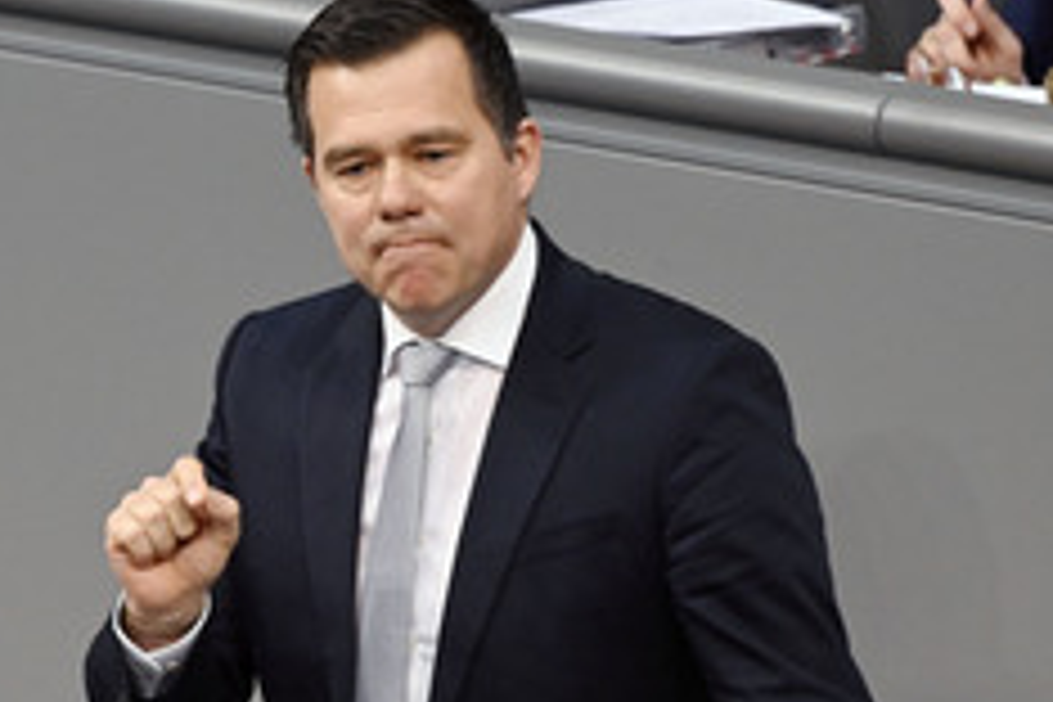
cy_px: 562
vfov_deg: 2.0
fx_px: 19742
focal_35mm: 675
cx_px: 353
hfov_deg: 3.1
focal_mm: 350
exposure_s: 1/250
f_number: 5.6
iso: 8000
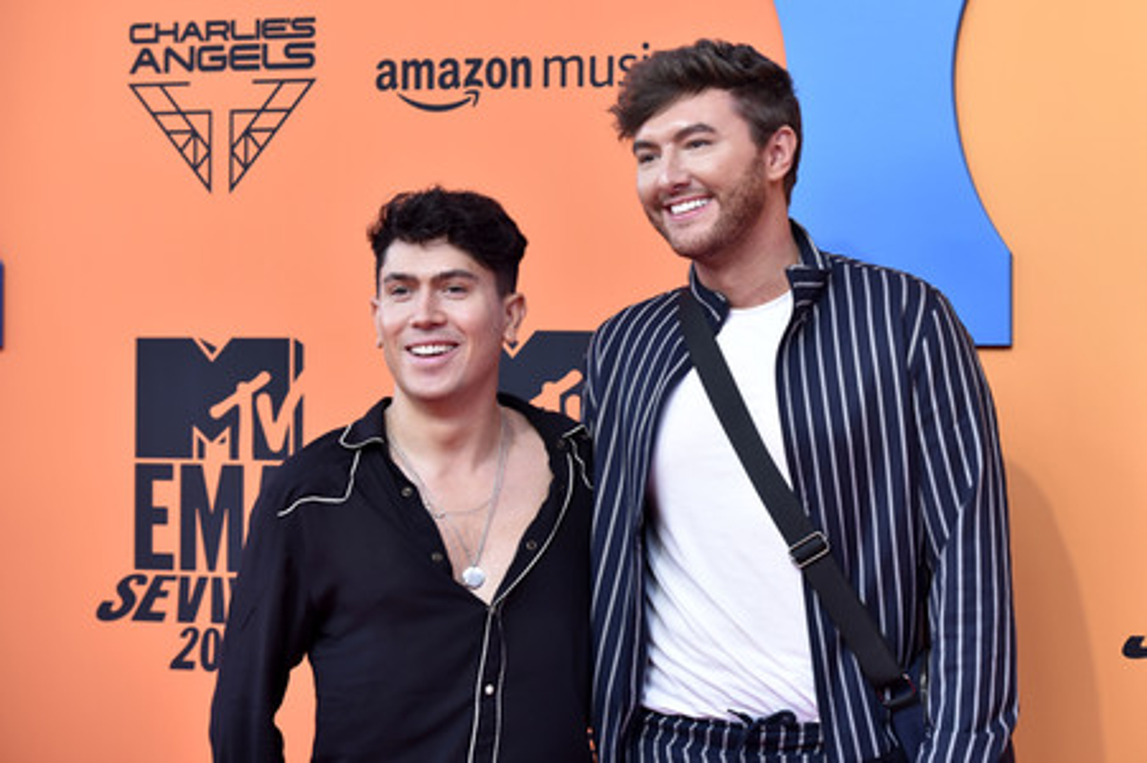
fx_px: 6367
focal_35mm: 200
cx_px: 574
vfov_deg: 6.9
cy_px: 382
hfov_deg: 10.3
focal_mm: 200
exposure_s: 1/250
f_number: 4.5
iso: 1250
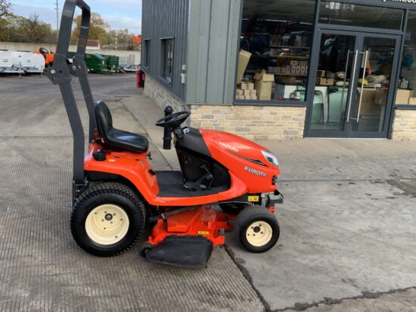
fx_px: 408
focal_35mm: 34
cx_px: 206
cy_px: 130
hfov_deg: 54.0
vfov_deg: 41.6
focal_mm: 3
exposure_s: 1/556
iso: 16
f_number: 1.8
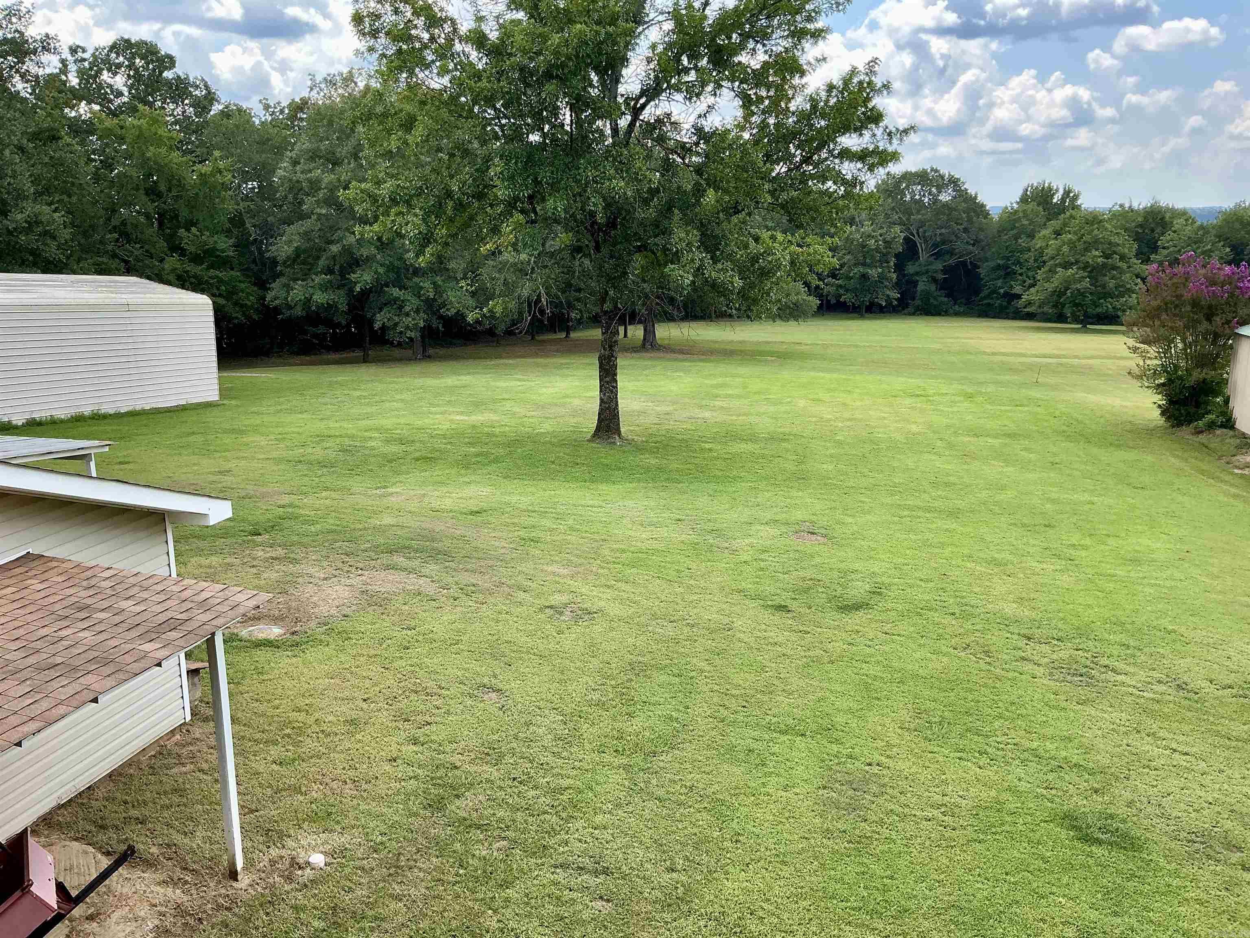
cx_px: 625
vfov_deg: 48.2
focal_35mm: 29
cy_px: 469
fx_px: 1047
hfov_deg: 61.7
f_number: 1.8
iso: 25
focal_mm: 3
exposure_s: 1/397
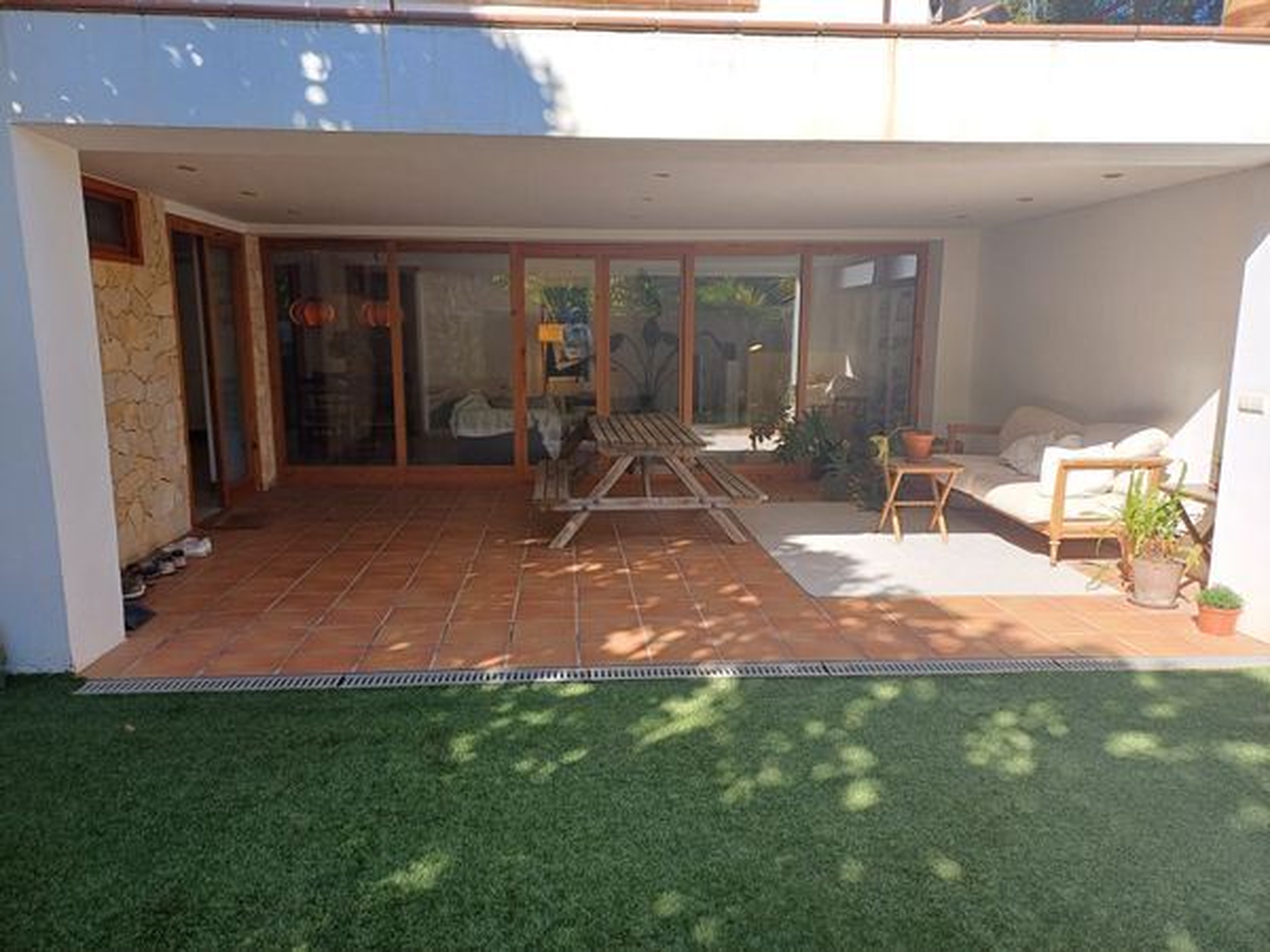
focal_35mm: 25
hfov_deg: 69.4
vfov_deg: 54.9
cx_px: 635
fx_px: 917
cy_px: 476
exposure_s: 1/309
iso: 50
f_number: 1.8
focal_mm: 4.65
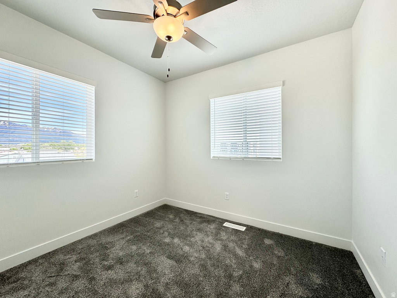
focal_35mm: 14
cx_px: 198
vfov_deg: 85.7
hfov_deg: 102.1
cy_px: 149
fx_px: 161
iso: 40
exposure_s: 1/169
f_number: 2.2
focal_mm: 2.22
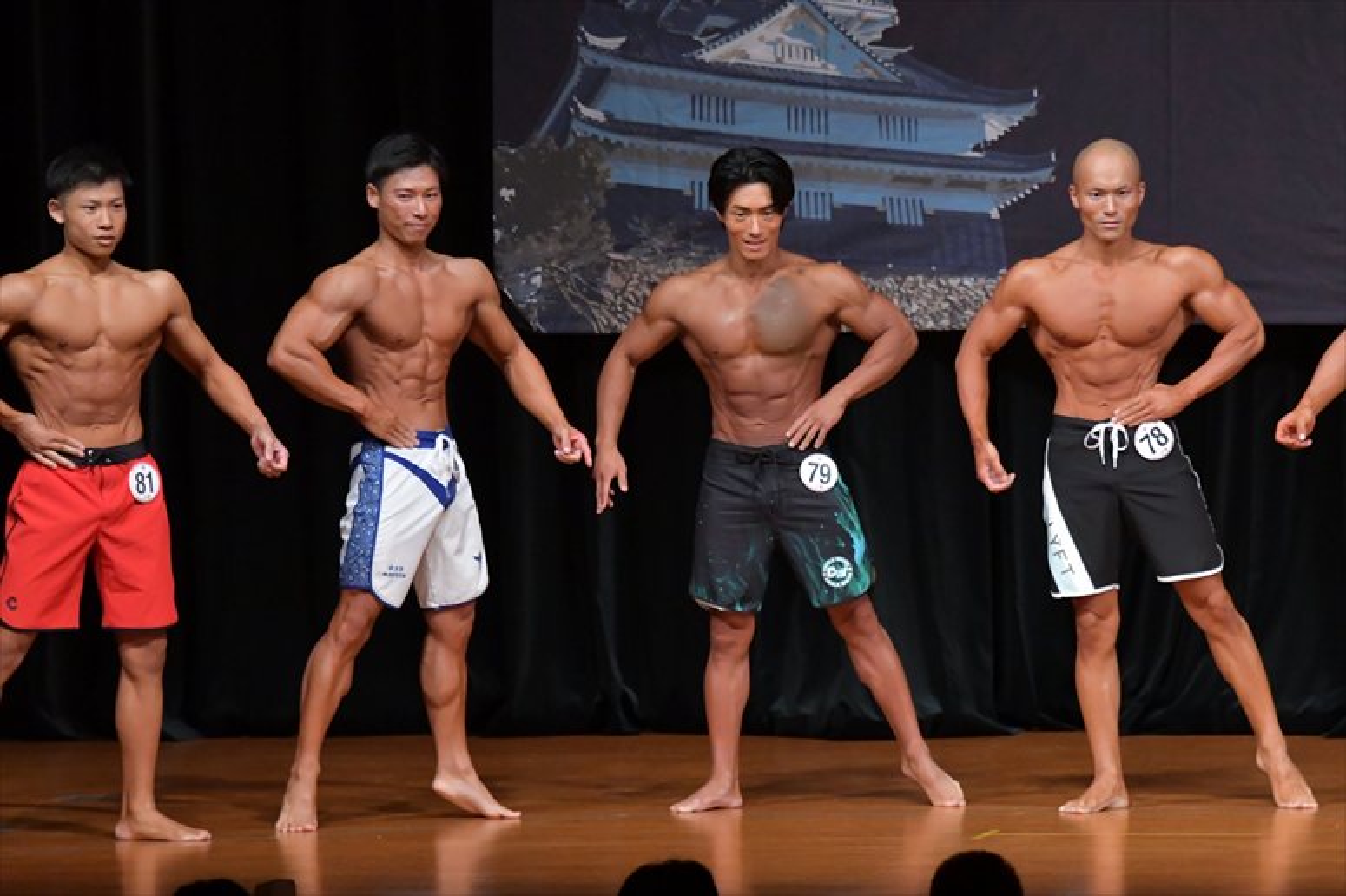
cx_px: 673
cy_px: 448
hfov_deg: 8.1
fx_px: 9530
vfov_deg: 5.4
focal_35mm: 255
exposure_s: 1/400
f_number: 5.6
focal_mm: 170
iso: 5000
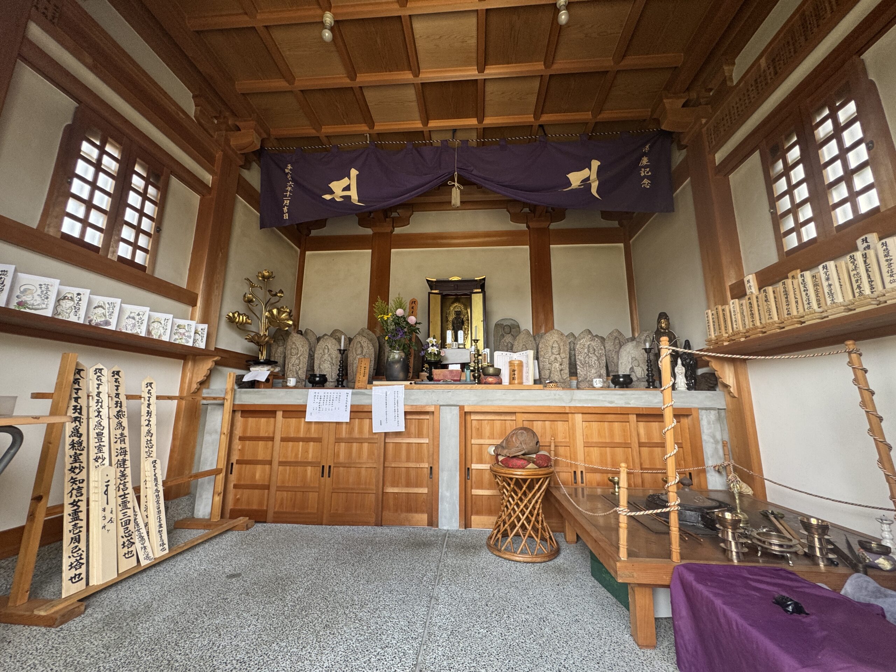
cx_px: 448
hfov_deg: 102.1
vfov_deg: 85.7
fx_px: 362
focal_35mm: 14
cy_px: 336
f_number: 2.2
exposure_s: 1/99
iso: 125
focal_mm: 2.22
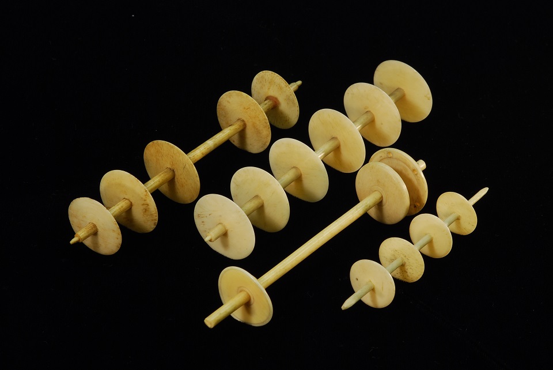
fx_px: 2422
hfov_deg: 13.0
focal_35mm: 158
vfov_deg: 8.7
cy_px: 185
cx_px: 276
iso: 100
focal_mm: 105
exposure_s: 1
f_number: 18
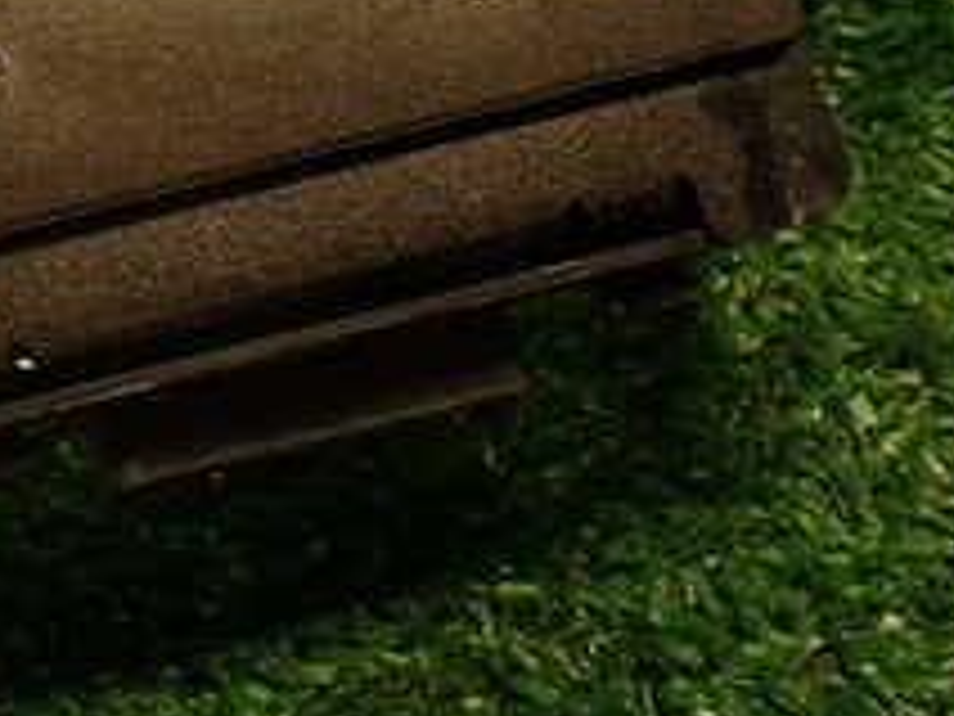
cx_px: -220
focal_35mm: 85
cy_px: -131
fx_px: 2343
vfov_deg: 16.7
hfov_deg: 21.3
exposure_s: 1/40
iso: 200
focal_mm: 5.4
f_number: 2.3
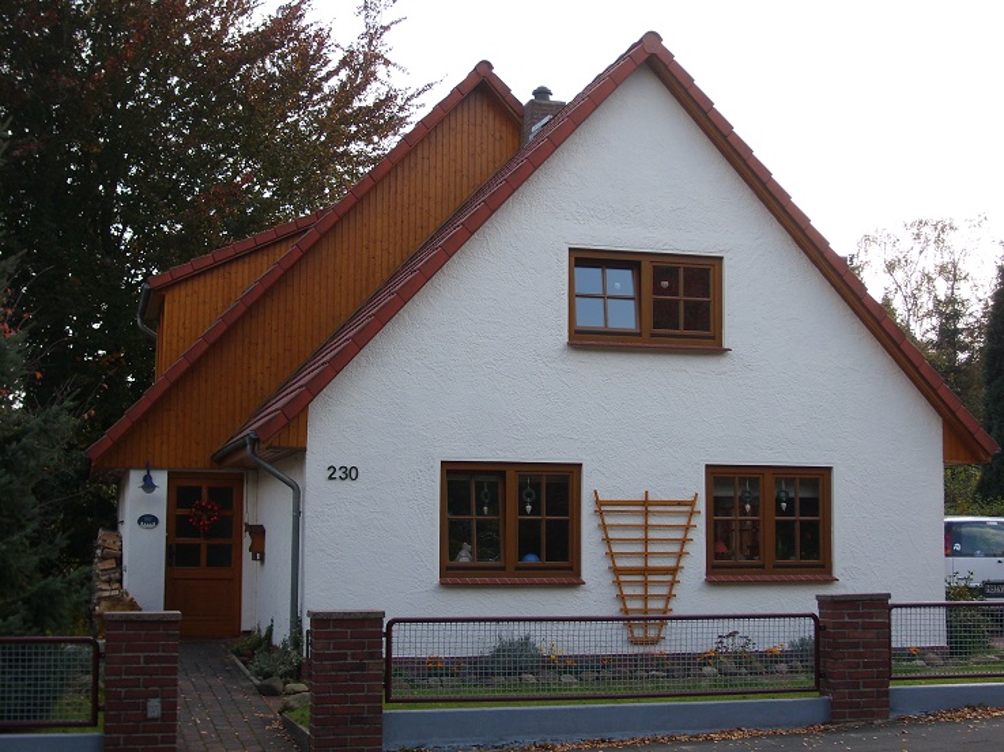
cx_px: 502
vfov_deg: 27.5
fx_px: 1537
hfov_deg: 36.2
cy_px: 376
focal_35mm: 53
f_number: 3.4
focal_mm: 8.9
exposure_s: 1/384
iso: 50
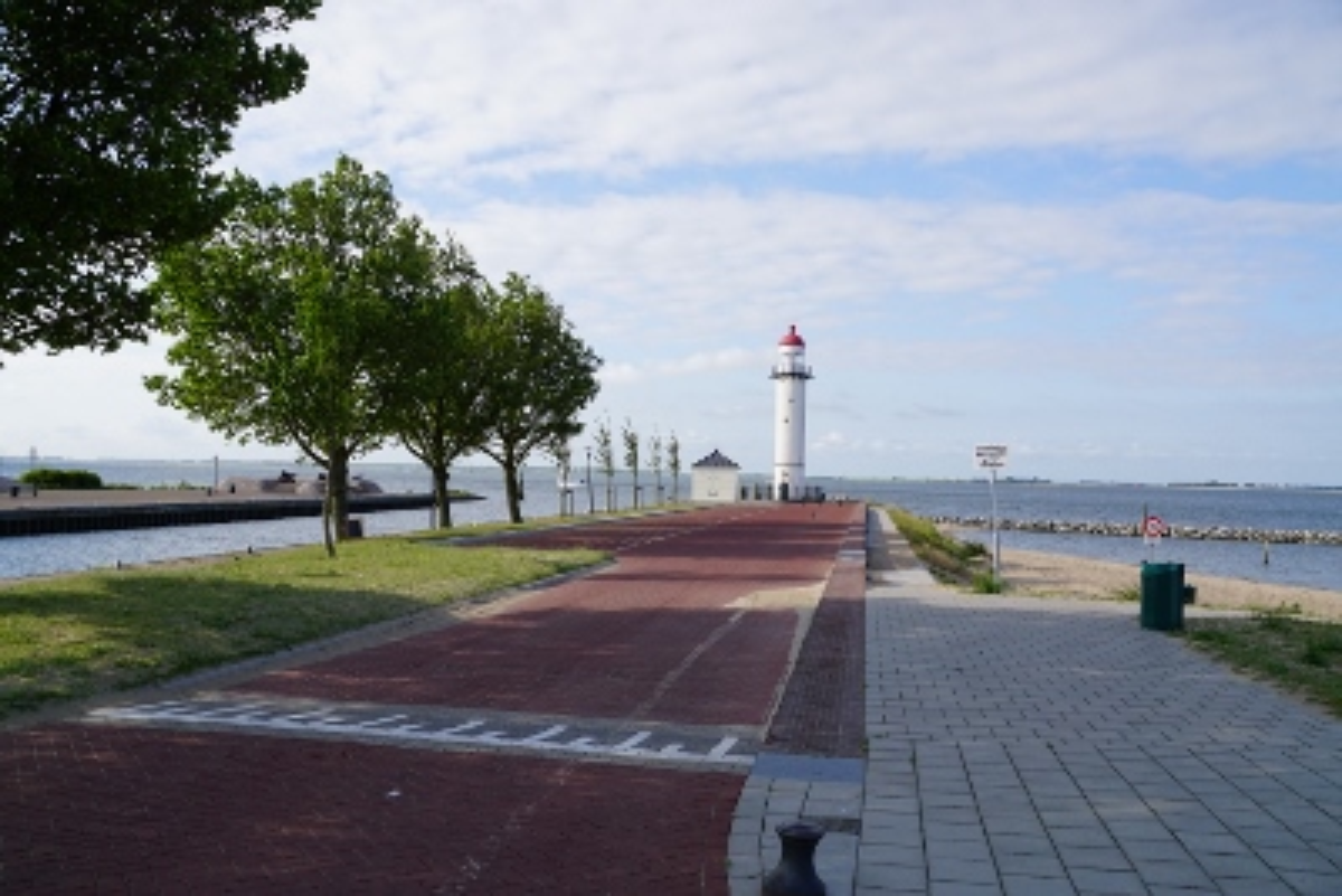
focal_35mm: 27
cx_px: 671
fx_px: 1007
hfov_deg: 67.4
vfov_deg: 48.0
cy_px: 448
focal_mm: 18
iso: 100
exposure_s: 1/160
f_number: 10
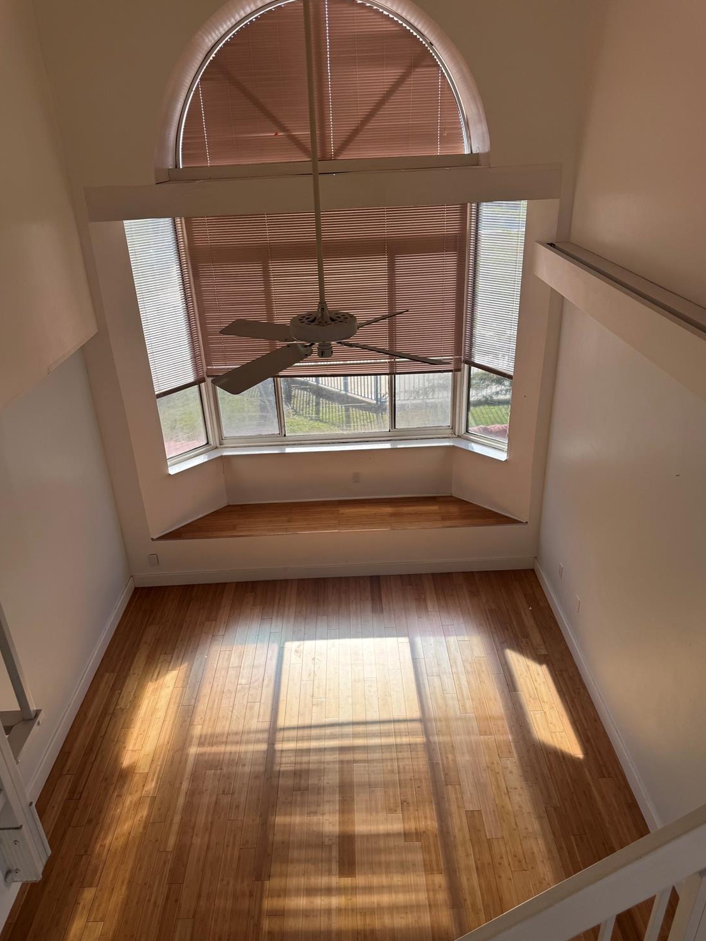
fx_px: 680
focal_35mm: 25
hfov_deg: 54.9
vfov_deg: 69.4
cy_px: 479
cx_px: 349
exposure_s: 1/747
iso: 80
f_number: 1.78
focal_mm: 6.76
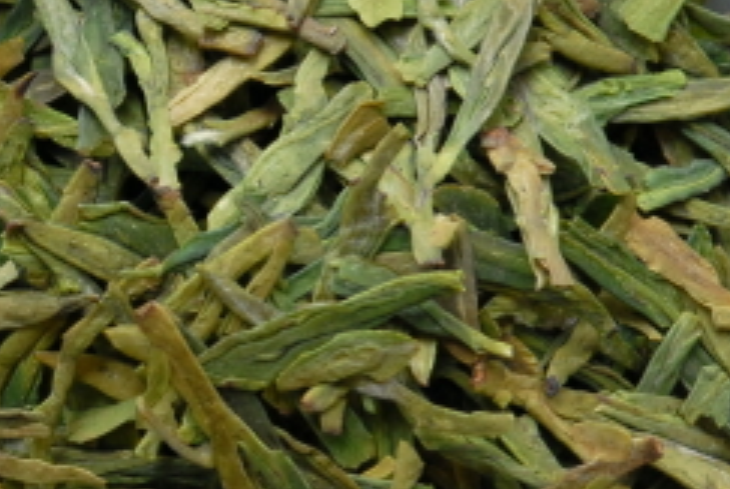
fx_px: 11188
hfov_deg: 3.7
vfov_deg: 2.5
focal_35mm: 551
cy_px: 219
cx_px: -128
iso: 400
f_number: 13
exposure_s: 1/60
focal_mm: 105
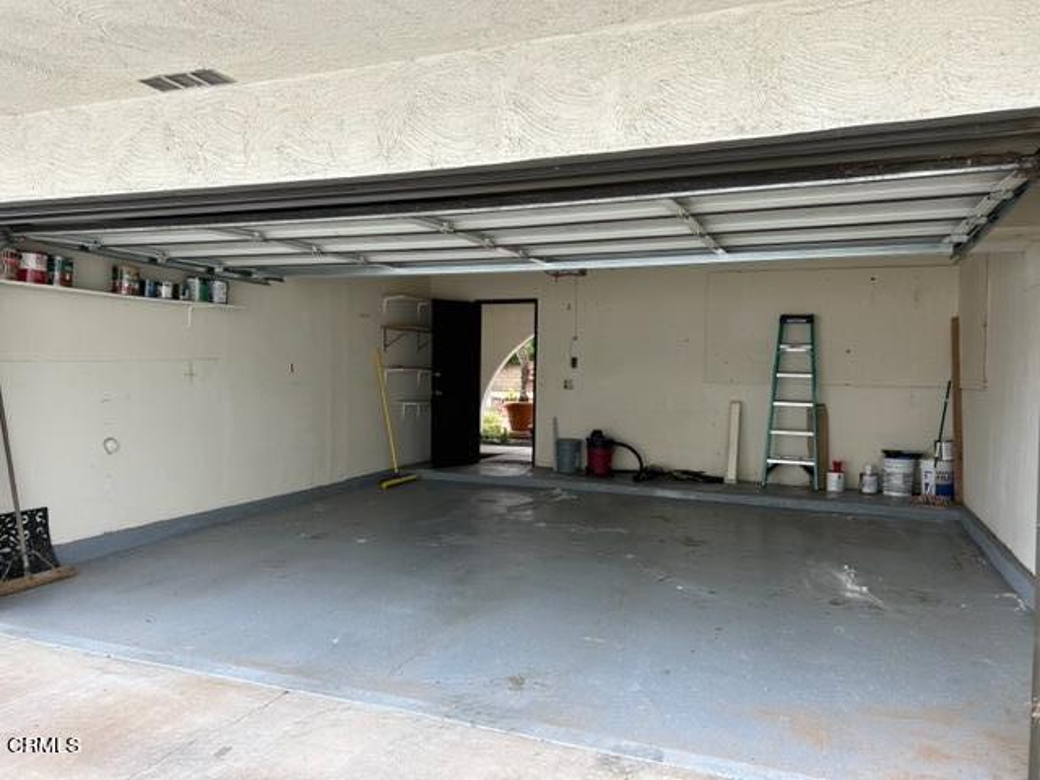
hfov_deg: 67.3
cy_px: 390
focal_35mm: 26
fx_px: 781
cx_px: 520
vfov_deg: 53.1
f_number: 1.5
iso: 50
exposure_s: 1/700
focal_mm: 5.7
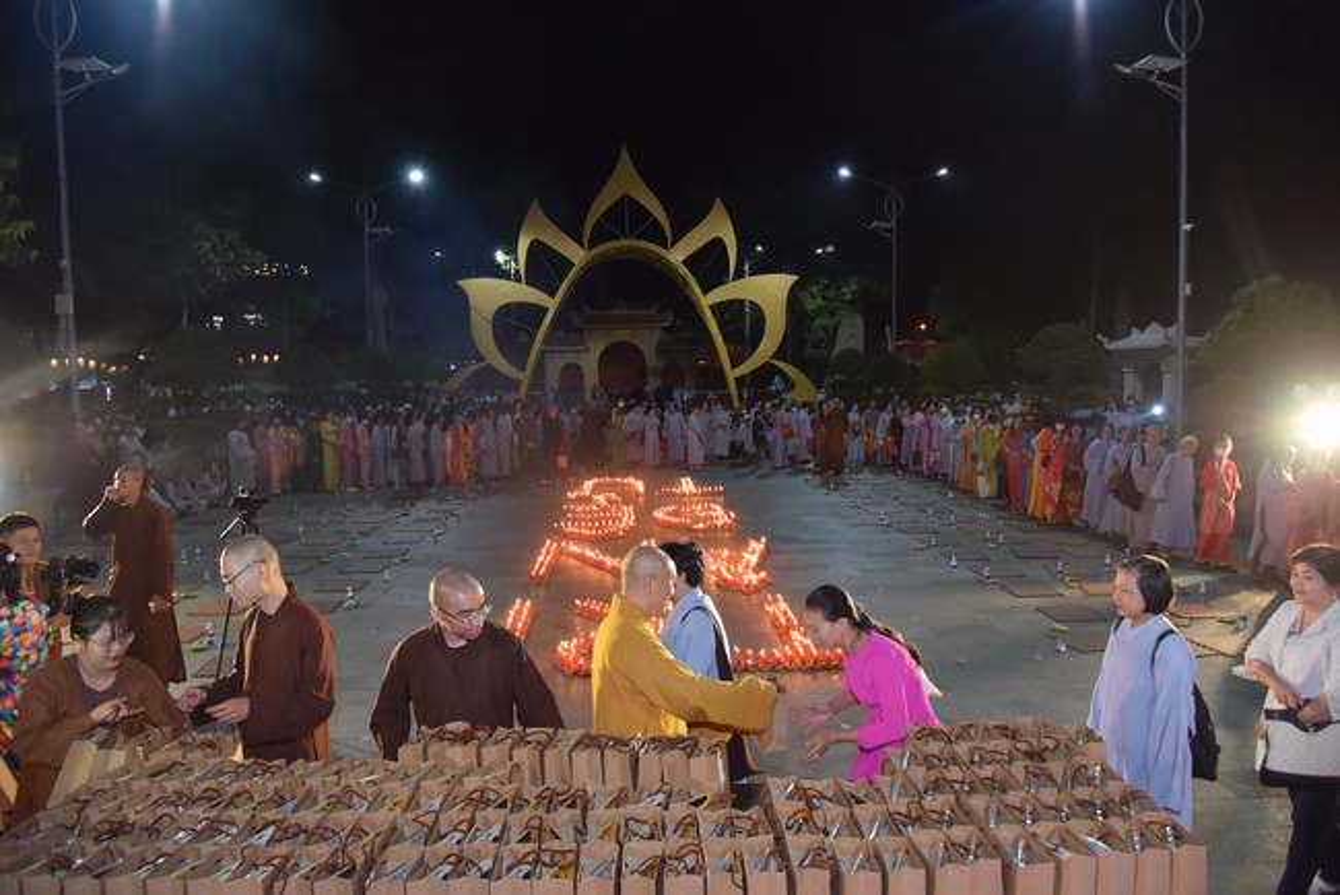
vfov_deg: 53.2
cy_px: 448
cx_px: 670
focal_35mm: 24
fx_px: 894
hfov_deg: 73.7
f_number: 5
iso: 1000
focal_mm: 24
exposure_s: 1/125
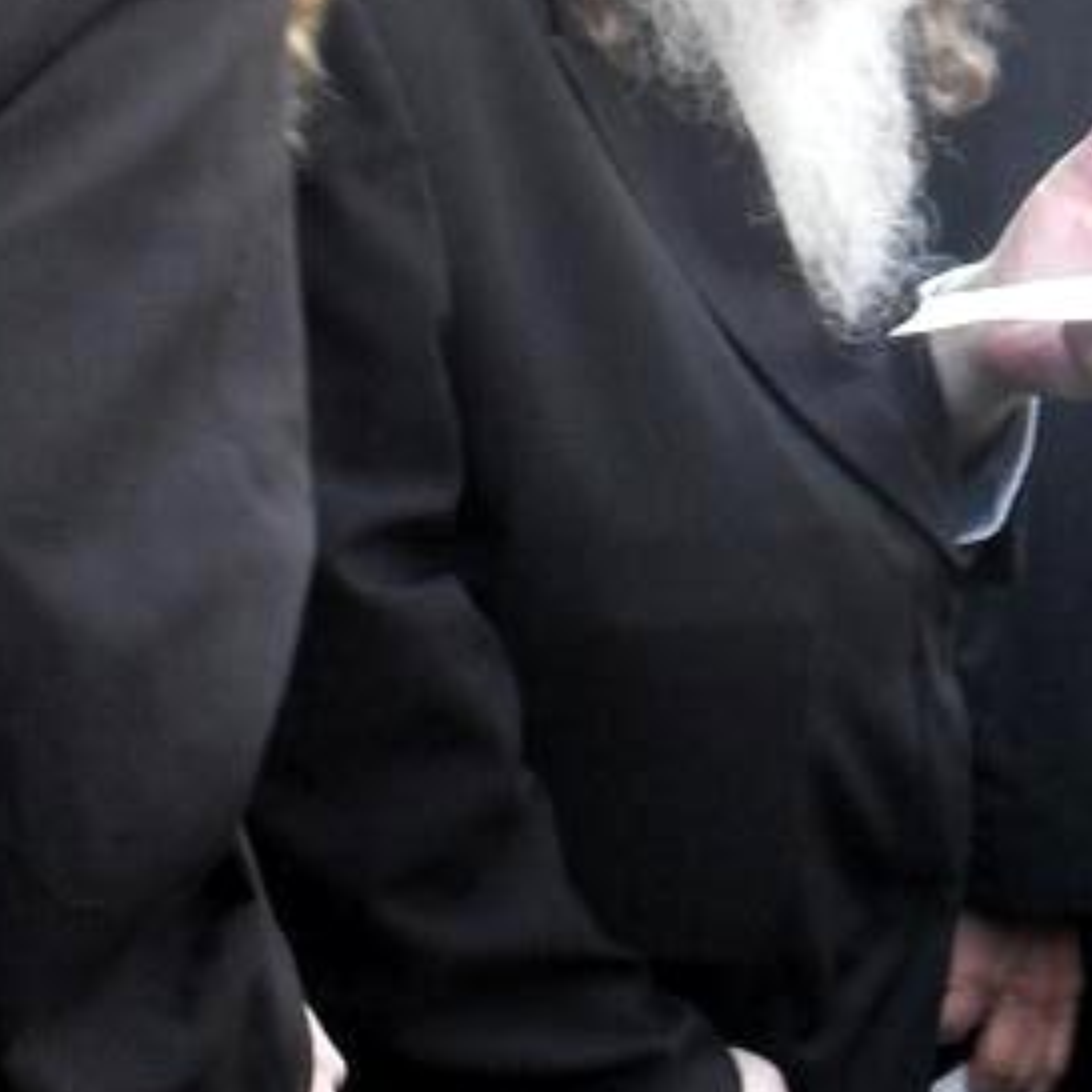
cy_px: 100
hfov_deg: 13.8
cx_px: 776
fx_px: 4497
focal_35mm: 126
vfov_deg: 13.7
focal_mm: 6.3
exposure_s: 1/60
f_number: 2.8
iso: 80
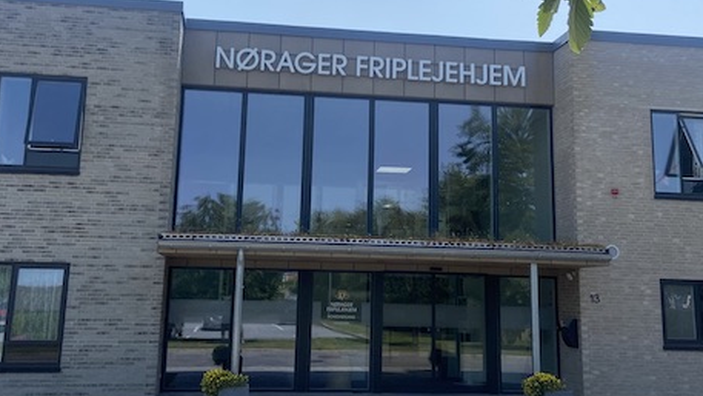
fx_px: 541
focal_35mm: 29
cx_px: 351
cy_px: 186
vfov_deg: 40.2
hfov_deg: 66.1
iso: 32
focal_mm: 4.25
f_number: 1.8
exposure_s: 1/3300
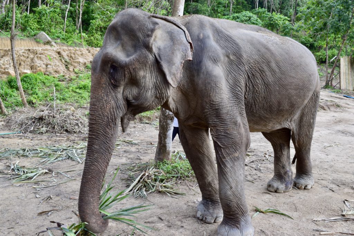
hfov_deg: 67.4
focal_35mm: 27
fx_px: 266
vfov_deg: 47.9
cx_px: 177
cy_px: 118
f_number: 8
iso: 400
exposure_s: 1/80
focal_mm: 18
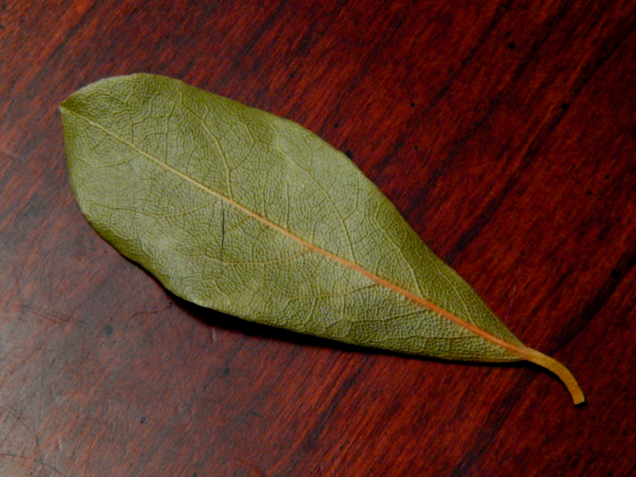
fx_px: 2425
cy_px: 238
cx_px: 318
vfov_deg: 11.2
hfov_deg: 14.9
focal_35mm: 132
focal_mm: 23.4
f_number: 4.8
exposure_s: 1/15
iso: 640
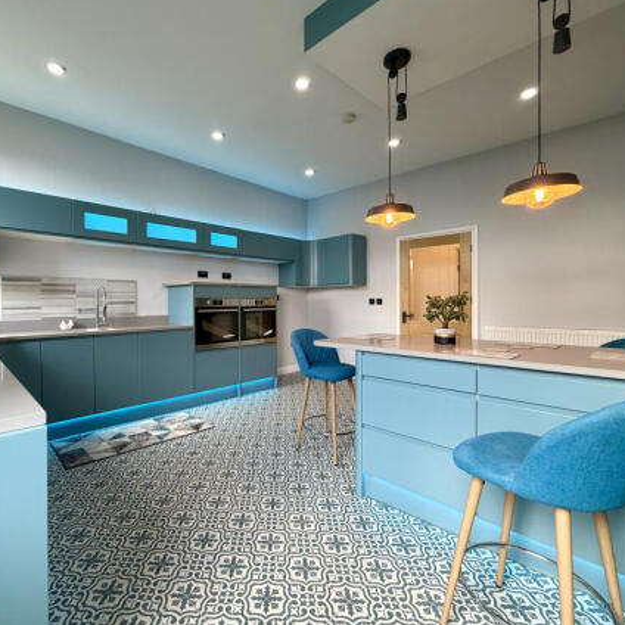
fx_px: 347
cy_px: 306
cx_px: 273
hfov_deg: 83.6
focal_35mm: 17
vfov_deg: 84.0
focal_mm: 2.22
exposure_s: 1/121
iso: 250
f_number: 2.2
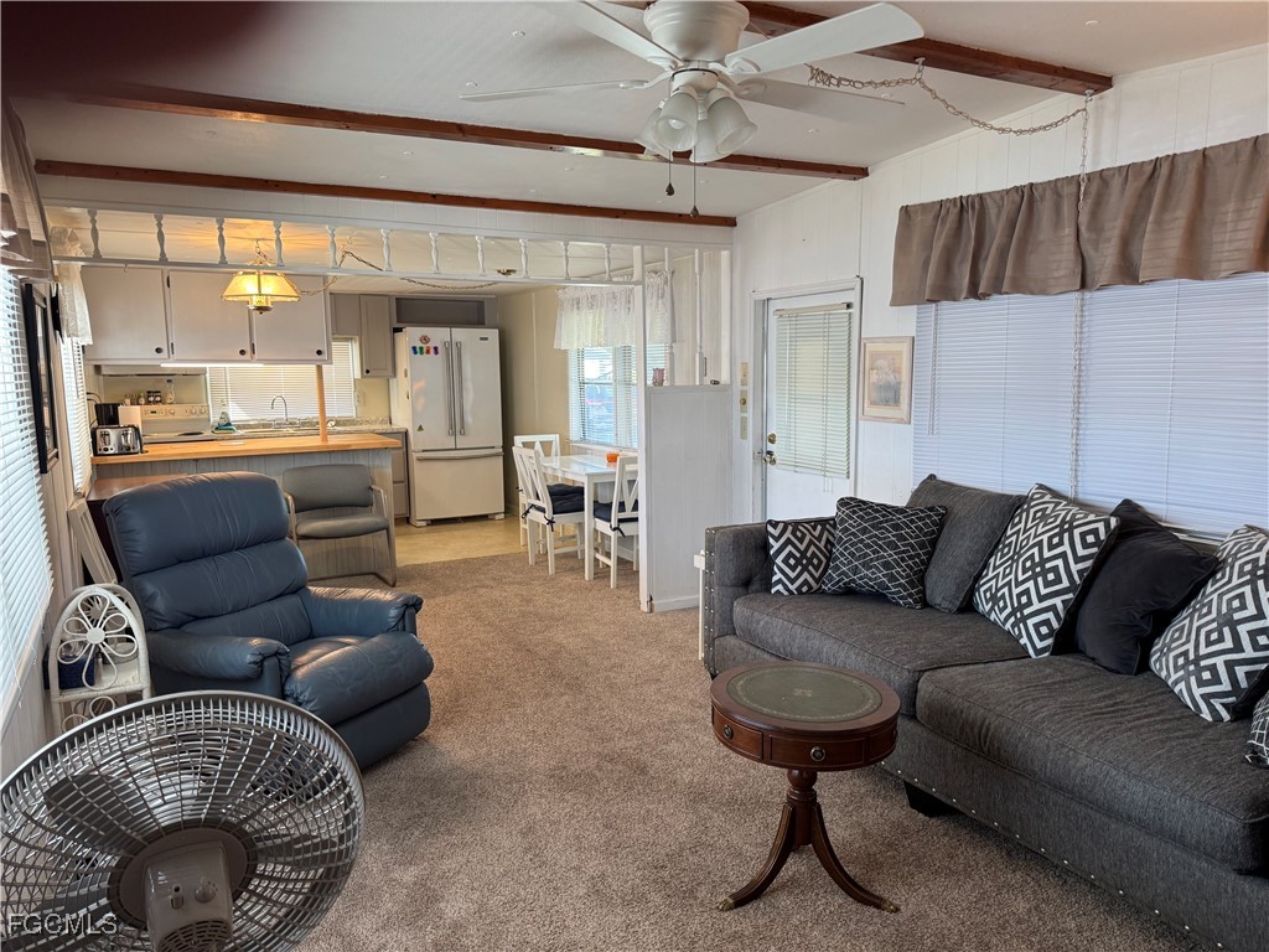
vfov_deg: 56.8
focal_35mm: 24
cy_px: 476
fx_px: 880
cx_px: 634
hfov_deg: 71.6
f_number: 1.78
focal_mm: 6.76
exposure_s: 1/120
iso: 200
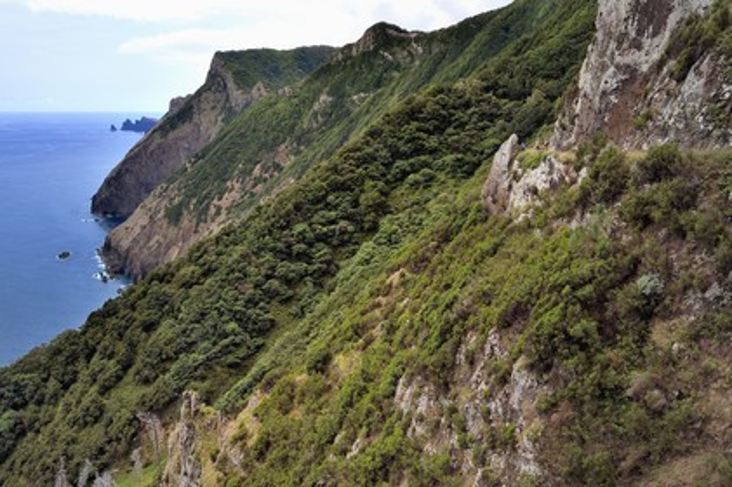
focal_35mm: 30
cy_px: 244
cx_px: 366
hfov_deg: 62.0
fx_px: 610
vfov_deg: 43.5
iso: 400
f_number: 11
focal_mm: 30
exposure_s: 1/250
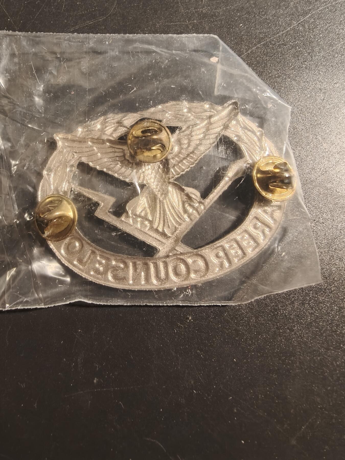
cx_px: 172
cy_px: 230
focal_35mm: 23
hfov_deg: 58.9
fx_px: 306
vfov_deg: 73.9
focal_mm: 2.32
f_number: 2
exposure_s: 1/50
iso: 160
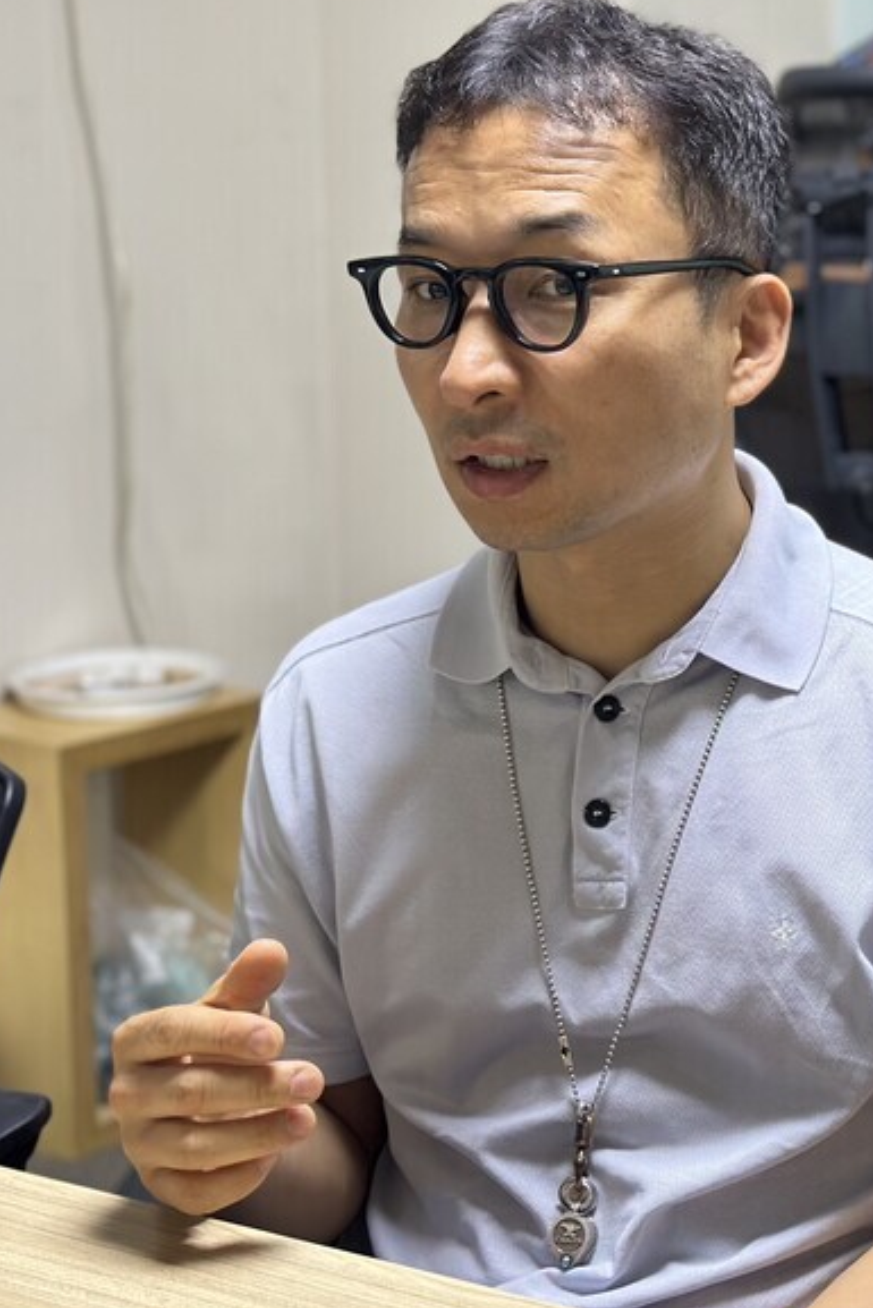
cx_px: 887
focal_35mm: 83
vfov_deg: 24.5
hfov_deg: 16.1
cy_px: 598
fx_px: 3017
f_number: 1.78
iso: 250
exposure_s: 1/60
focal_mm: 6.86
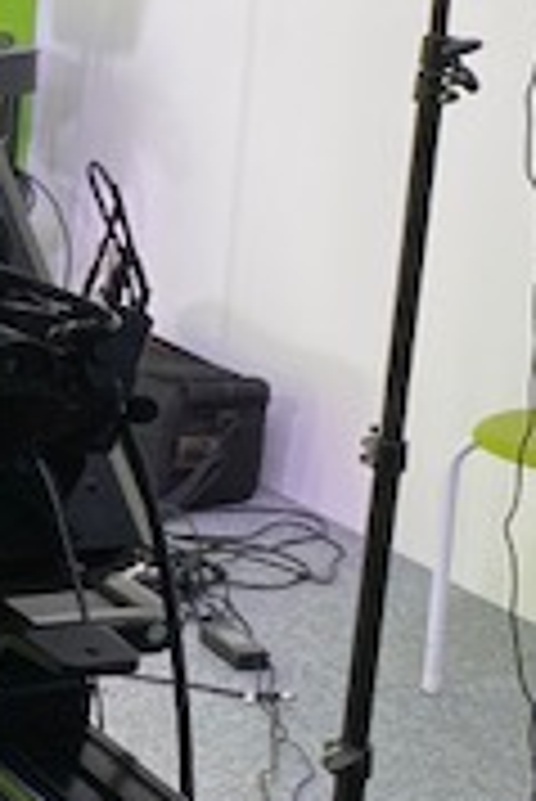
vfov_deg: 20.9
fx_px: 2162
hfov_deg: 11.9
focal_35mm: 97
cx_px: -671
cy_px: 212
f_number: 1.8
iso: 64
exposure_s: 1/120
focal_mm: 4.25
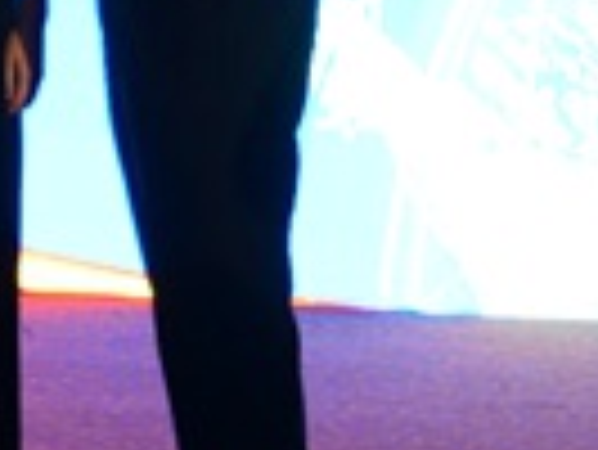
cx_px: -544
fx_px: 3285
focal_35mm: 190
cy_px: -526
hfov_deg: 9.8
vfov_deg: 7.4
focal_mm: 22
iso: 1000
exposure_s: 1/125
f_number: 4
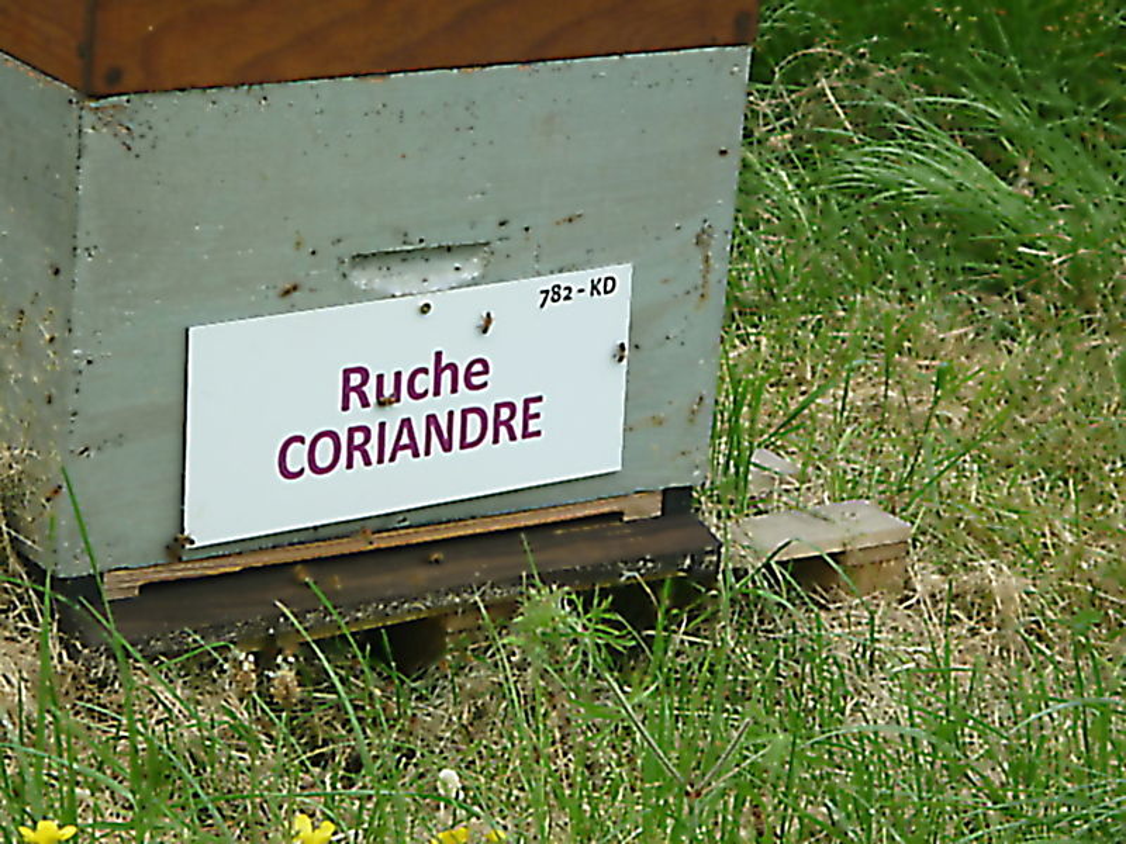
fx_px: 4294
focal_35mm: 132
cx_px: 563
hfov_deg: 14.9
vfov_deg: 11.2
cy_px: 422
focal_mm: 22
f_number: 5.9
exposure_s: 1/125
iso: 125
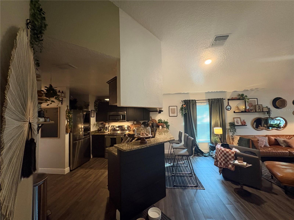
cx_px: 147
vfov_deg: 85.7
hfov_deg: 102.1
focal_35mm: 14
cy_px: 110
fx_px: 119
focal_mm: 2.22
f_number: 2.2
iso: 800
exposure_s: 1/60
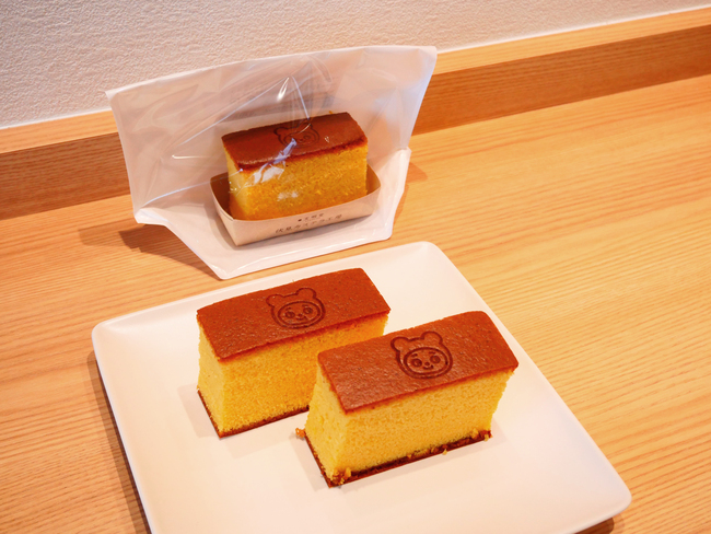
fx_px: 904
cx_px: 356
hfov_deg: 42.9
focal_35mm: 44
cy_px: 267
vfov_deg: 32.9
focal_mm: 22
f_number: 5.6
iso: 800
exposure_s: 1/125
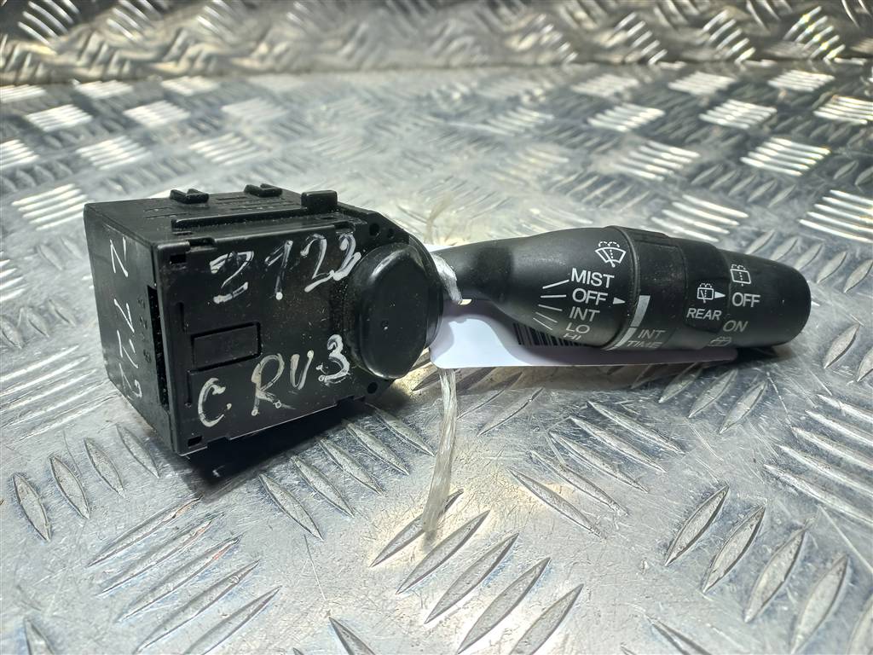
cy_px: 328
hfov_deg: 69.4
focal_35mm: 25
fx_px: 630
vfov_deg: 54.9
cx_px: 436
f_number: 1.8
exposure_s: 1/50
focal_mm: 4.6
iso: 50
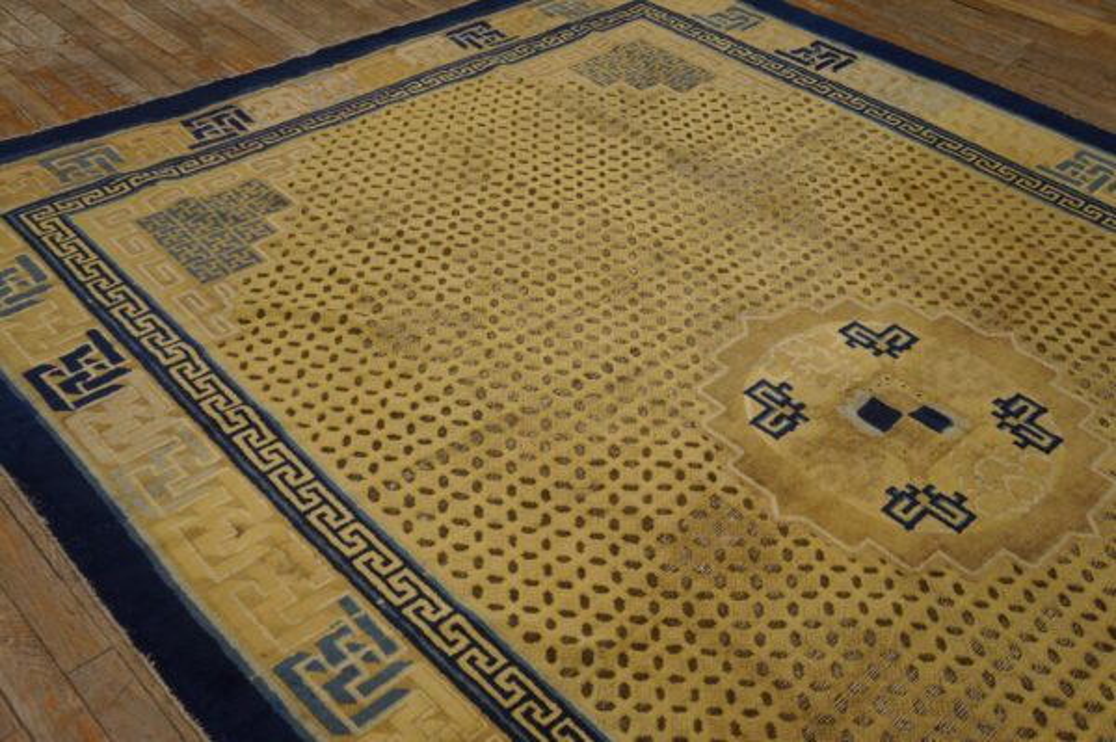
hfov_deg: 53.2
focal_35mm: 36
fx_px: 1115
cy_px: 371
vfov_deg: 36.8
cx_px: 558
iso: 400
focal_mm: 24
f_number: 4
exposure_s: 1/60
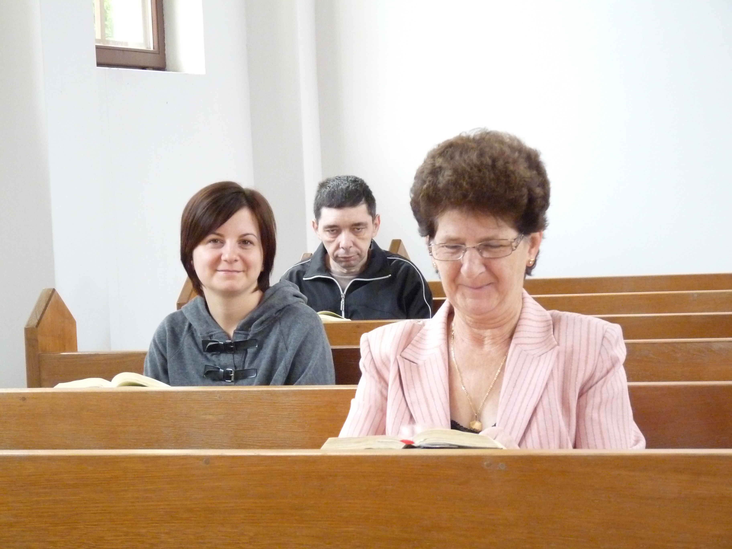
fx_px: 2136
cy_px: 274
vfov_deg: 14.6
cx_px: 366
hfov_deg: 19.4
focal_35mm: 101
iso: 800
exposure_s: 1/13
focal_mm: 18
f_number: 3.6
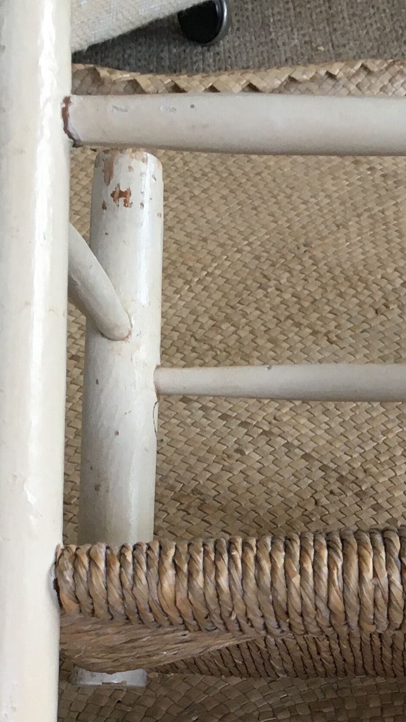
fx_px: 1454
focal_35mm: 76
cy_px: 665
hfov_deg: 15.6
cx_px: 394
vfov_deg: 26.8
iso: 80
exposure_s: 1/33
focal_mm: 4.15
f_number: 2.2
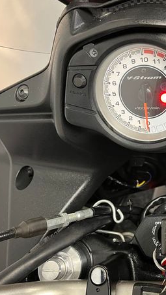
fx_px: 313
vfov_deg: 50.5
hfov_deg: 28.2
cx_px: 159
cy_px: 145
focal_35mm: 40
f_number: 1.6
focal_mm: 5.1
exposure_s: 1/49
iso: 320
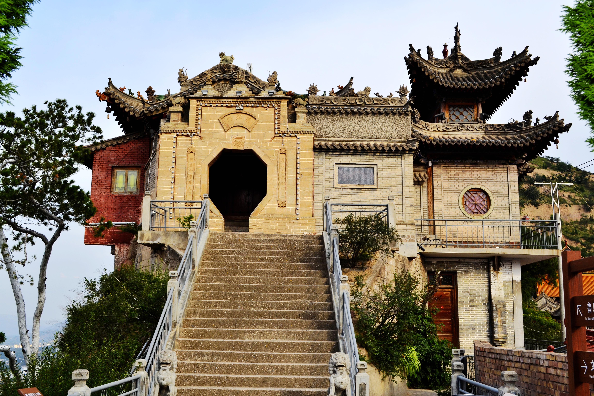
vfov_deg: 34.2
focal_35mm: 39
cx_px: 297
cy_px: 198
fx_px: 643
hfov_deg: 49.6
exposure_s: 1/200
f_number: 8
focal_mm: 26
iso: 160
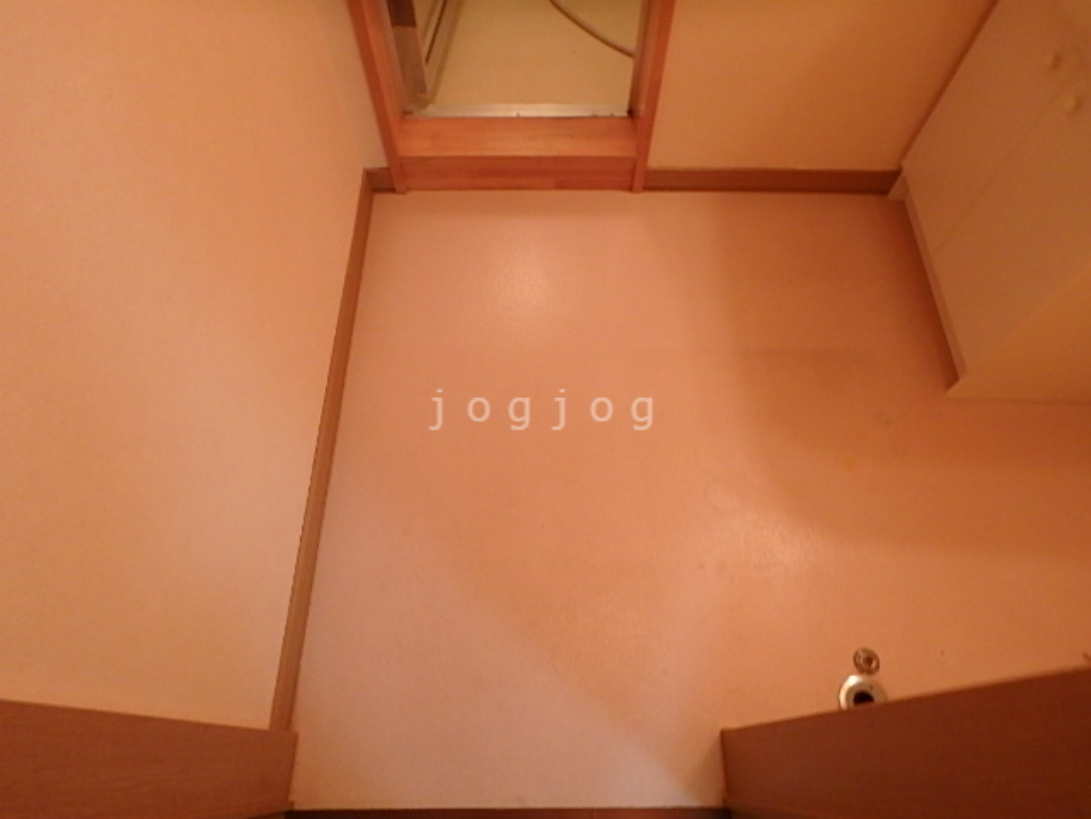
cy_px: 410
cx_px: 546
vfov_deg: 63.4
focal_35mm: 21
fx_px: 662
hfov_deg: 79.0
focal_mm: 3.7
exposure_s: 1/30
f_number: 3.5
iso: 400
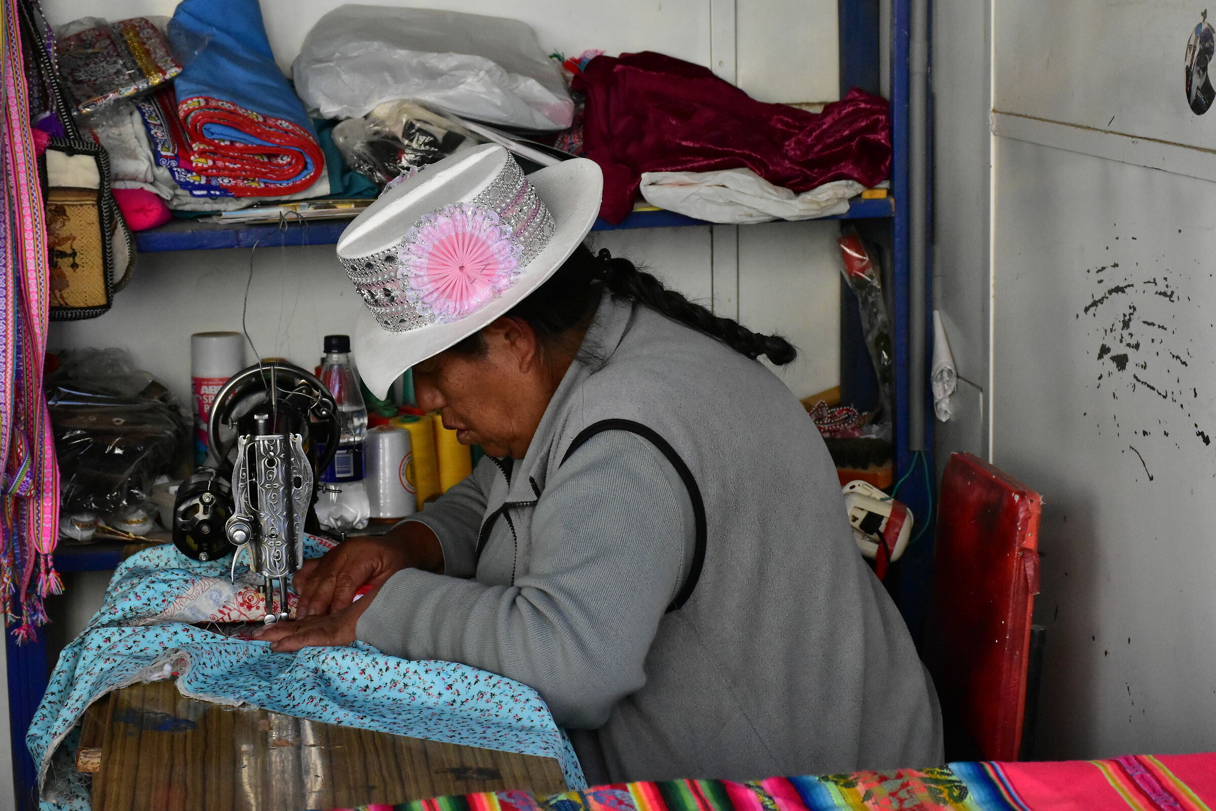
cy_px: 406
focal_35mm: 78
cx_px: 608
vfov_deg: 17.5
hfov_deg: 26.0
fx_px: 2634
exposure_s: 1/1250
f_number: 9
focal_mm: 52
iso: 4500
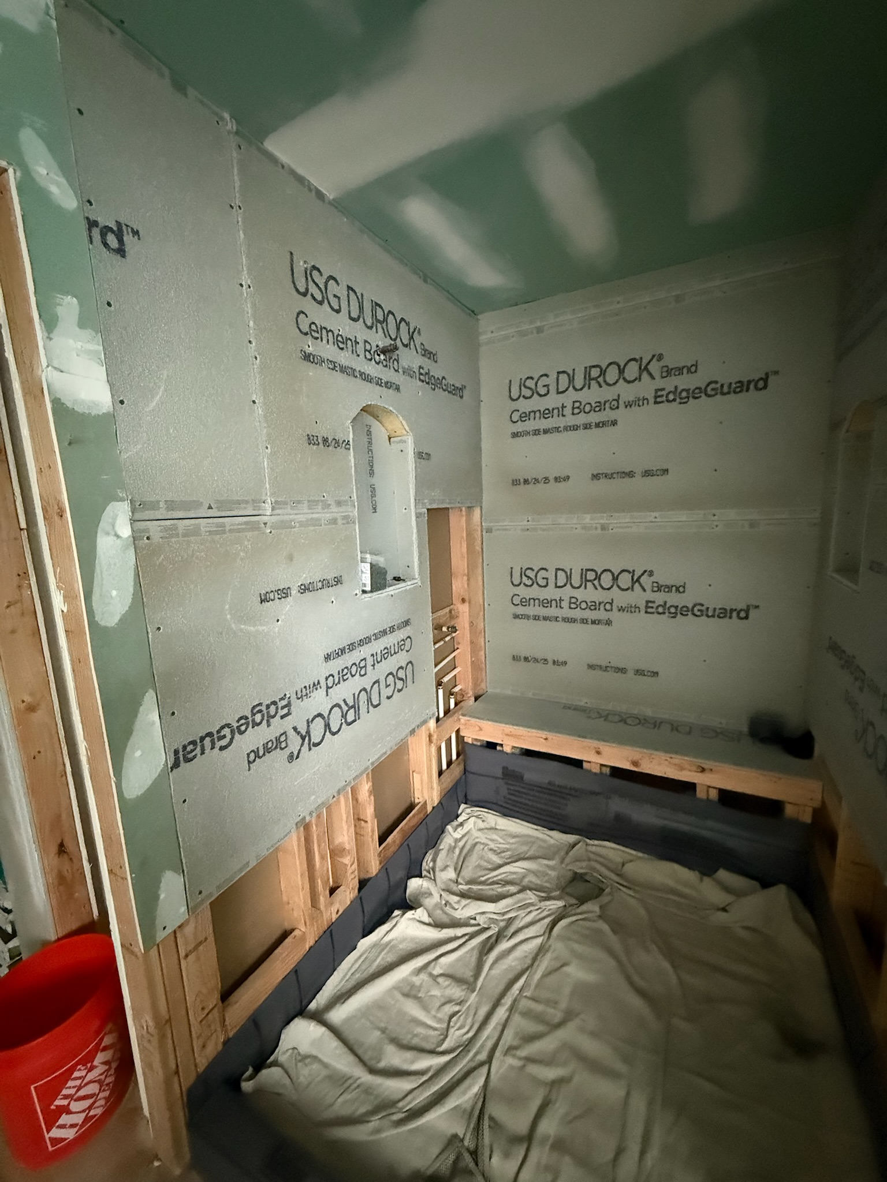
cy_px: 591
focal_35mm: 14
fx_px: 478
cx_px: 444
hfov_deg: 85.7
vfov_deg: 102.1
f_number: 2.2
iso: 1600
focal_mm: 2.22
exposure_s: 1/35
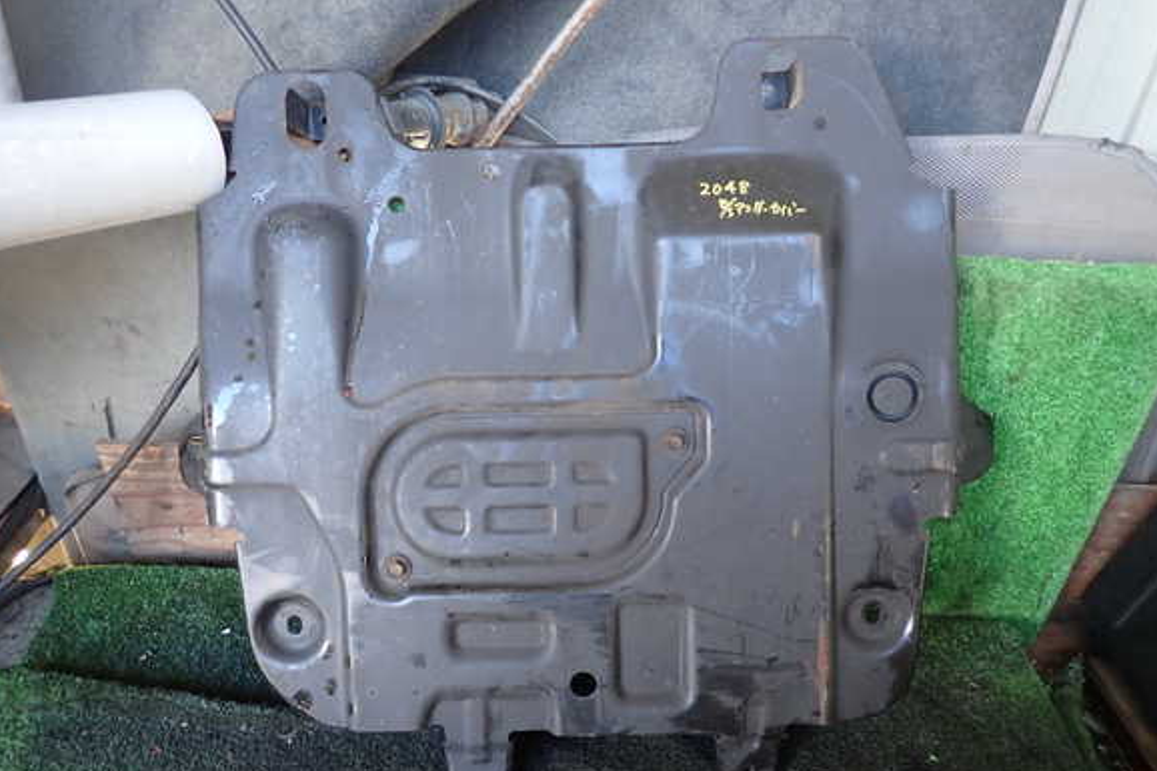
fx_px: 867
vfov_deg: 47.9
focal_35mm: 27
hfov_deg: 67.4
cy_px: 382
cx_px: 581
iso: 200
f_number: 2
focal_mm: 4.5
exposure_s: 1/40
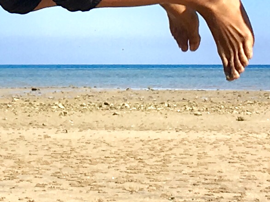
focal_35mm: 200
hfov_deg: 9.7
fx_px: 1559
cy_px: -157
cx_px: -74
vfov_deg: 7.2
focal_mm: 4.15
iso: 25
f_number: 2.2
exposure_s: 1/1508
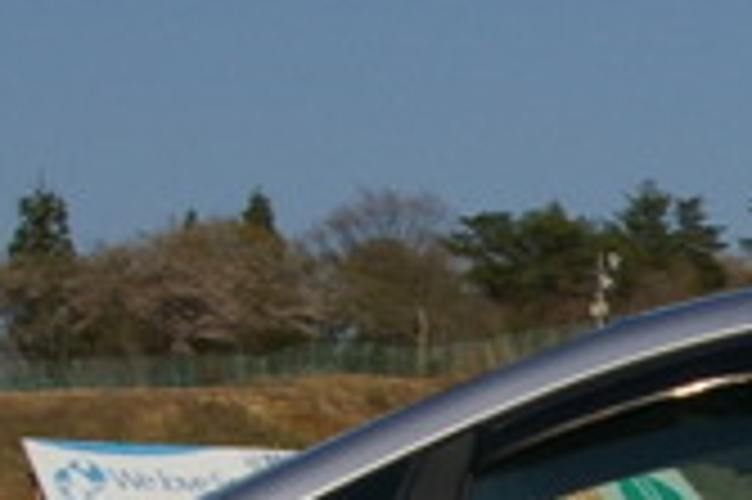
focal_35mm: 249
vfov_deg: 5.5
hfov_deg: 8.1
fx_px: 5198
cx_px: 1099
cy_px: 676
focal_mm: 27
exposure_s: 1/125
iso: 200
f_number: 22
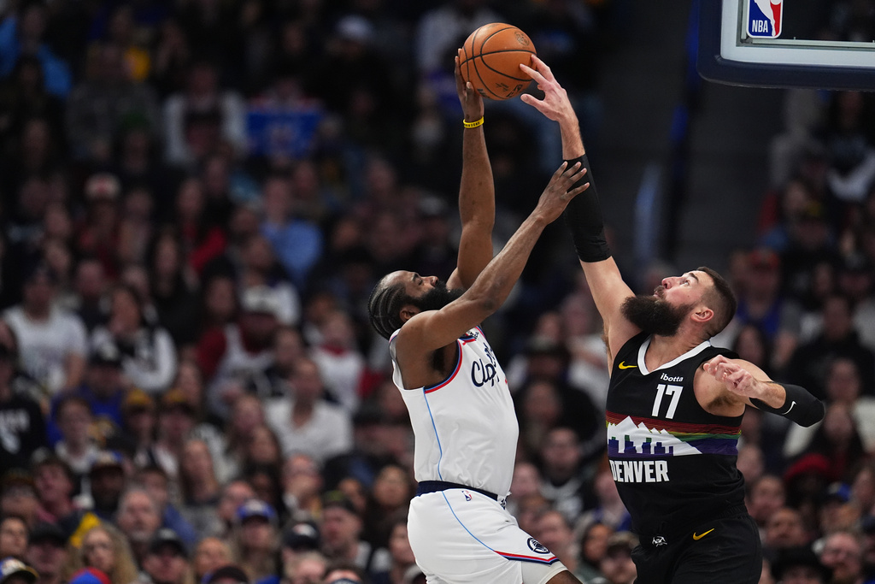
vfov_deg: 3.4
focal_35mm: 400
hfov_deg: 5.2
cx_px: 438
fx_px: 9723
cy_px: 292
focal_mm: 400
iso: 4000
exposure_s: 1/2000
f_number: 3.2
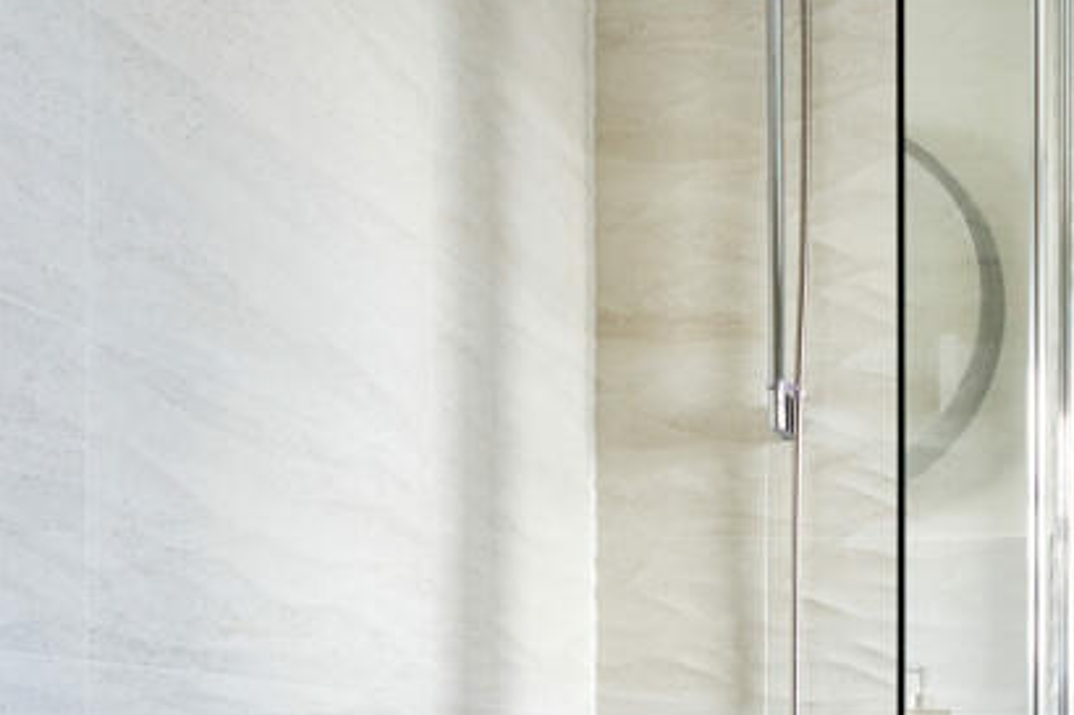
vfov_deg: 29.3
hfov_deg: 40.4
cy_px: 782
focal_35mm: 41
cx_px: 1108
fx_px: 1230
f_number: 9
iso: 320
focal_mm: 11
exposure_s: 1/3
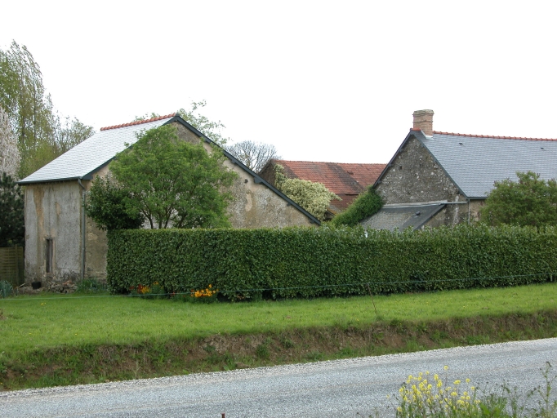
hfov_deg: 31.2
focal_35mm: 62
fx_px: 998
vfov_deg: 23.7
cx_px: 278
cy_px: 209
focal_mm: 15.7
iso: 100
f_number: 4
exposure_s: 1/129
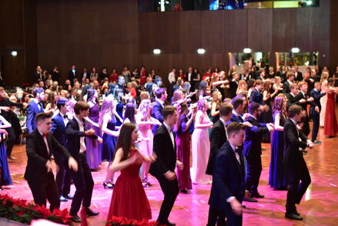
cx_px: 169
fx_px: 657
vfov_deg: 19.5
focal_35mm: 70
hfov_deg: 28.8
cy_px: 113
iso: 3200
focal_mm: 70
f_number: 3.5
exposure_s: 1/30
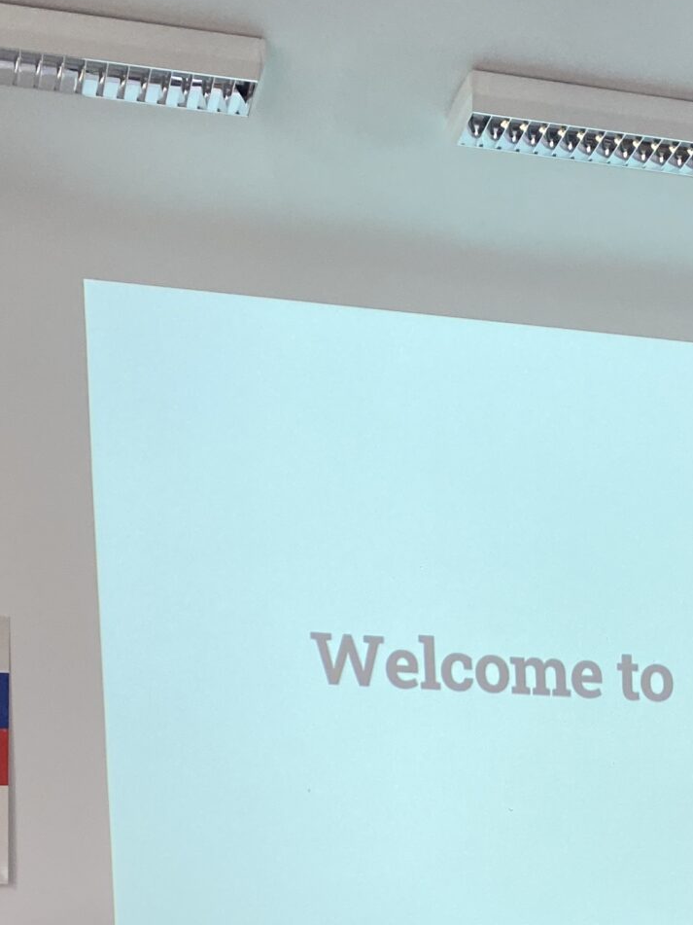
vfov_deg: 24.8
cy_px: 1143
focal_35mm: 70
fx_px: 1869
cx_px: 435
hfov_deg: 21.0
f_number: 1.8
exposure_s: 1/108
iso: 125
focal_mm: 4.25
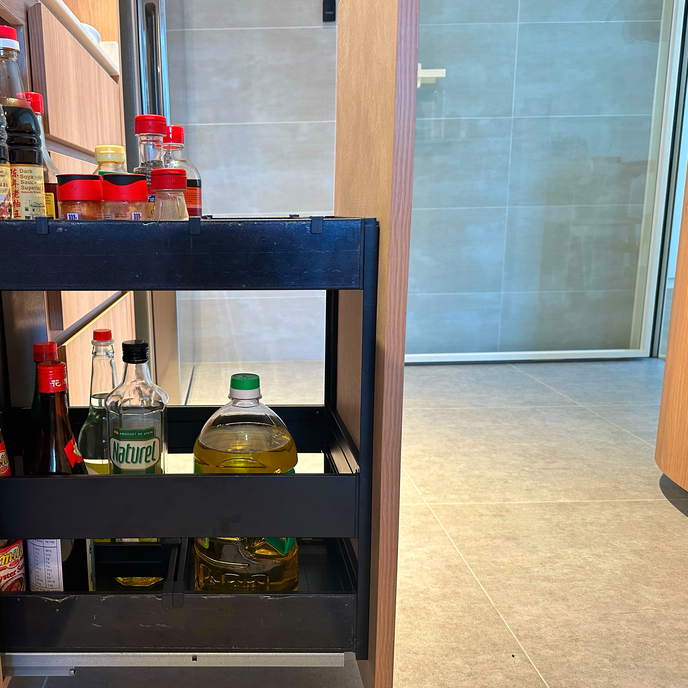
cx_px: 231
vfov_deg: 55.6
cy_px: 338
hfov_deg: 54.5
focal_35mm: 29
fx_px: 652
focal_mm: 6.86
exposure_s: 1/60
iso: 250
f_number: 1.78
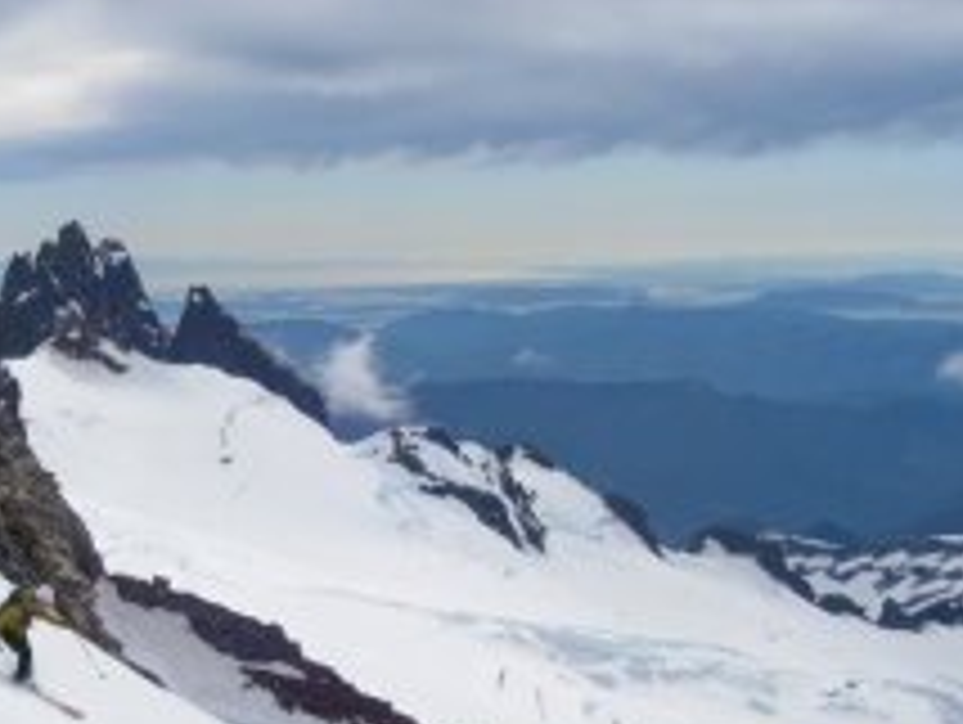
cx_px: 288
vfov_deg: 20.6
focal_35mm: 71
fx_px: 1977
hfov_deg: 27.1
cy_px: 526
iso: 64
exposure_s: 1/1183
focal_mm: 7.8
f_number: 4.8
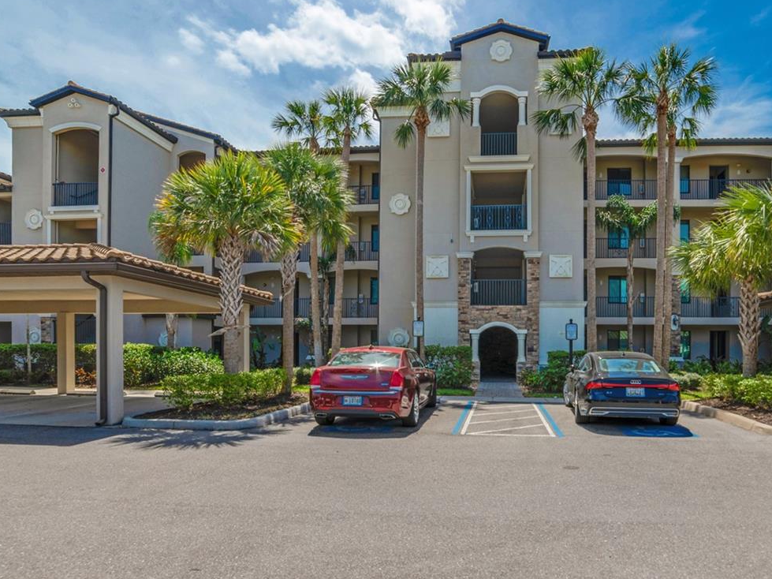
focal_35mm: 22
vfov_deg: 60.2
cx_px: 458
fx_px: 491
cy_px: 363
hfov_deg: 75.7
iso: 100
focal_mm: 14
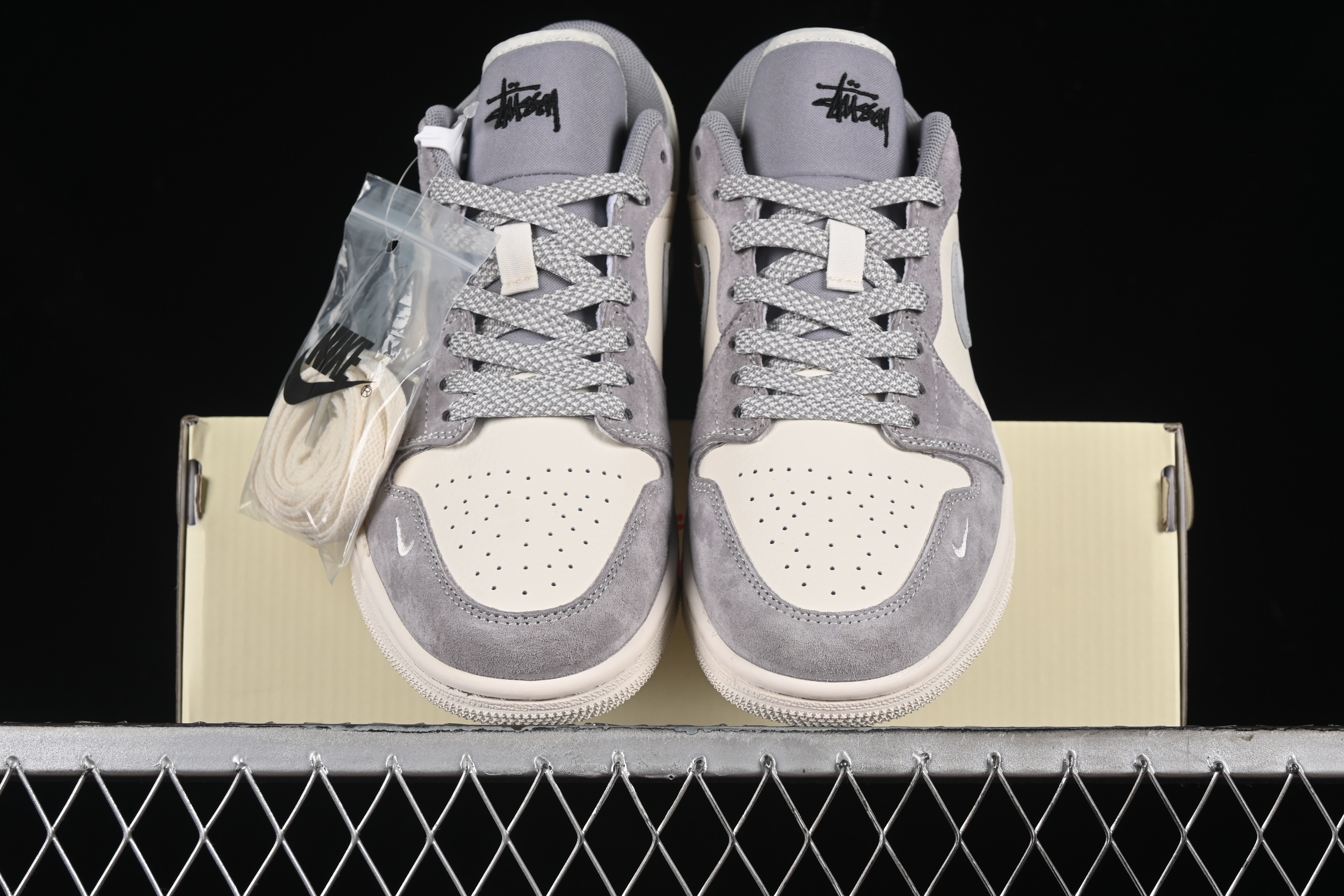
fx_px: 2800
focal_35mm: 75
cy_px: 448
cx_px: 672
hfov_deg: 27.0
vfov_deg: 18.2
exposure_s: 1/80
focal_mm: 50
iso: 160
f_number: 8
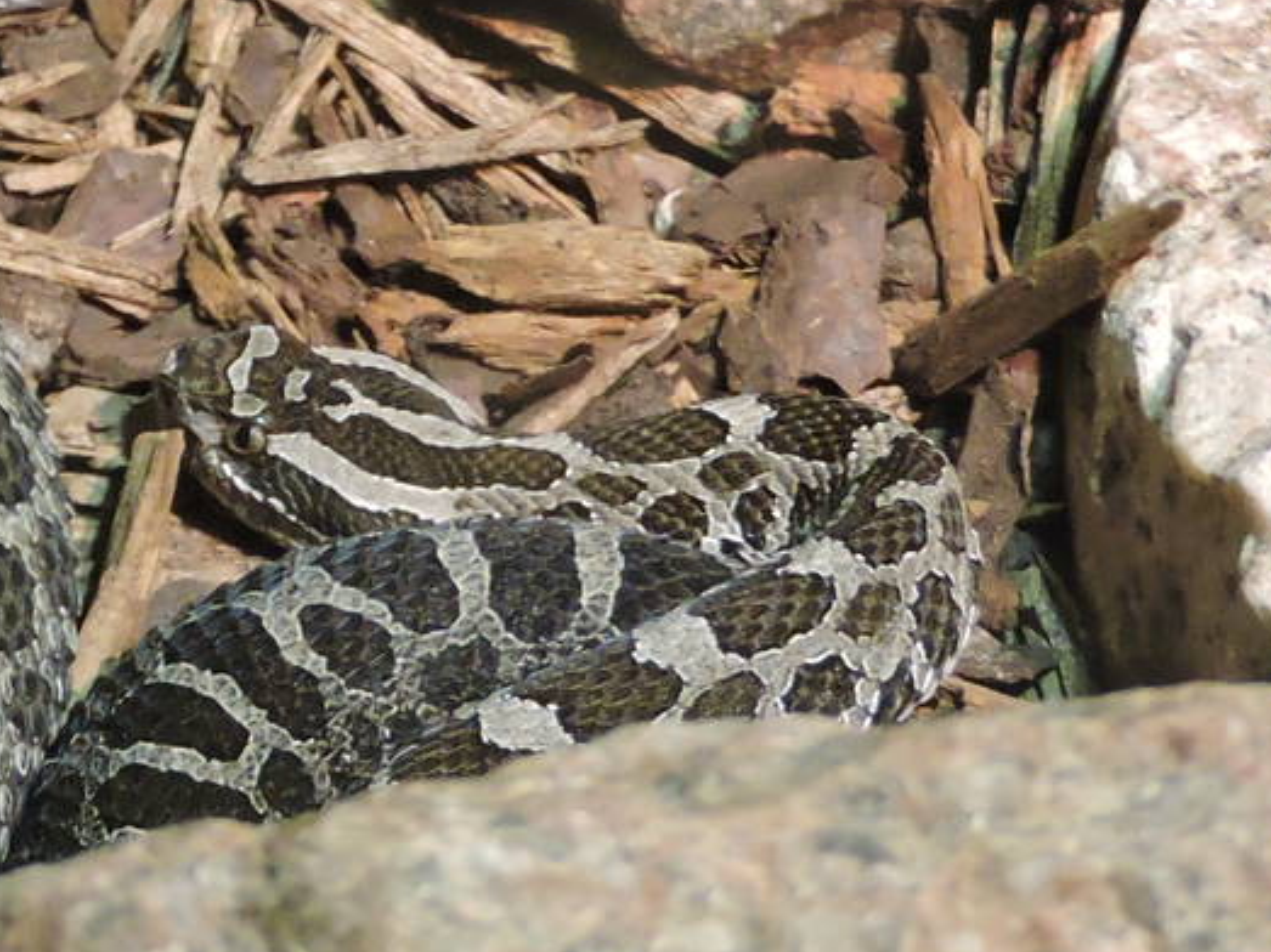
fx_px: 11233
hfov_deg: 6.4
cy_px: 493
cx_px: -367
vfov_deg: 4.9
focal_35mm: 306
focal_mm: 17.8
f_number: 4.1
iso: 800
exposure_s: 1/20
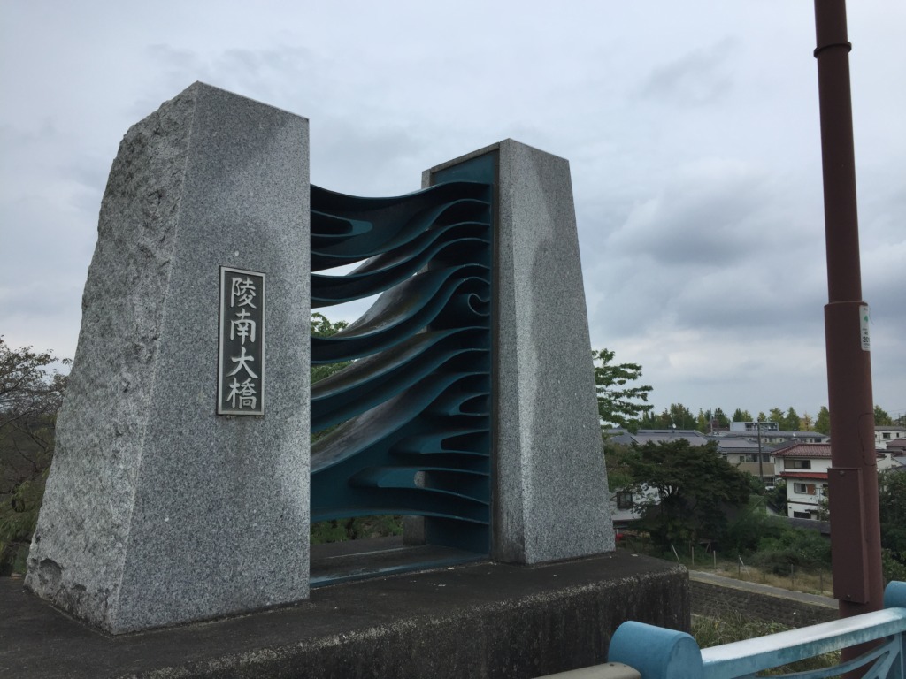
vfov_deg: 48.2
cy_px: 340
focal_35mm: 29
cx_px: 453
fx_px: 759
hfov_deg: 61.7
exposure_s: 1/1041
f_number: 2.2
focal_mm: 4.15
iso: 32
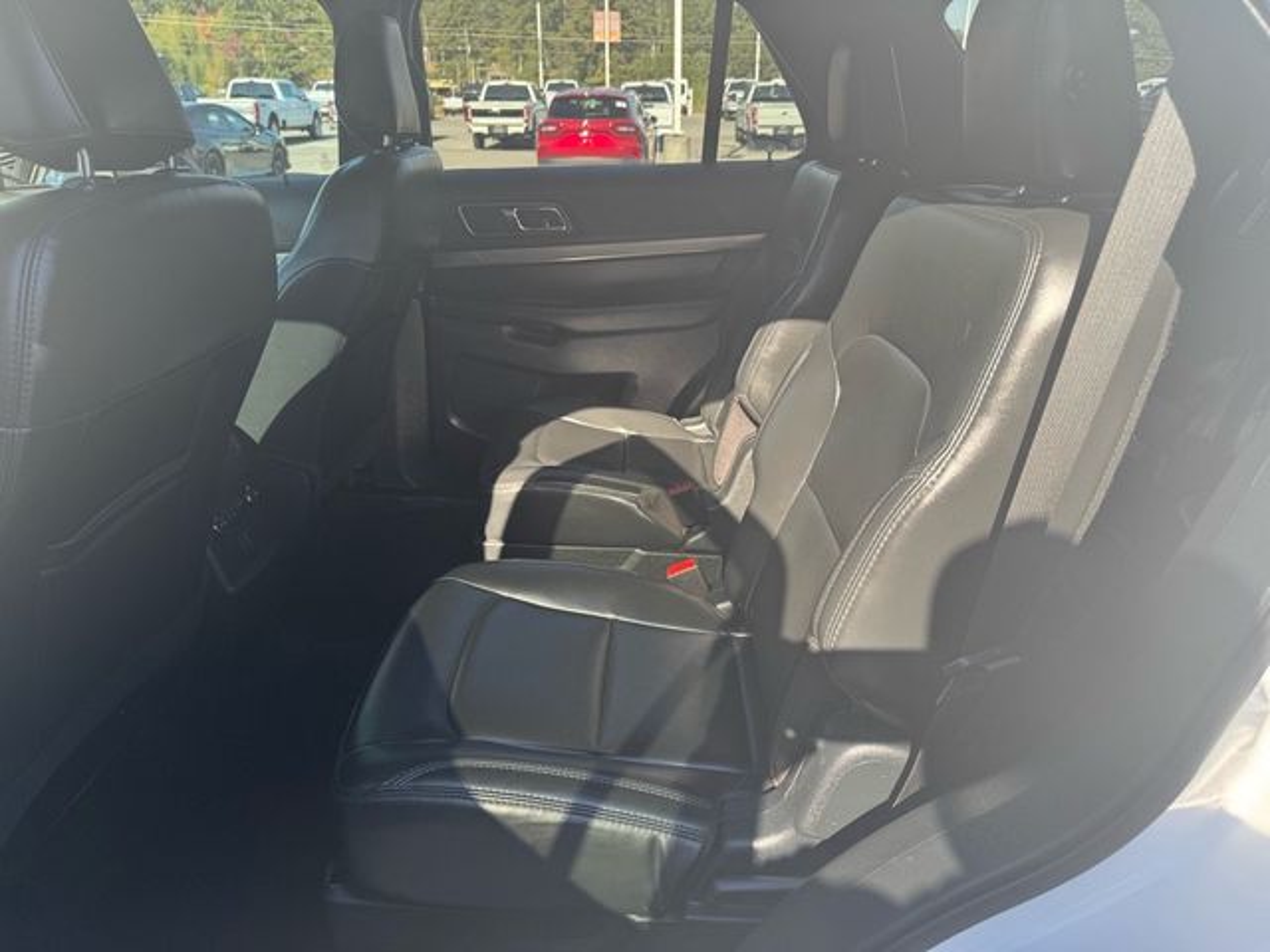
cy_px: 476
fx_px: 881
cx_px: 635
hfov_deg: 71.6
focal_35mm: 24
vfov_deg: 56.8
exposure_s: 1/341
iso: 80
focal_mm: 6.76
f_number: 1.78
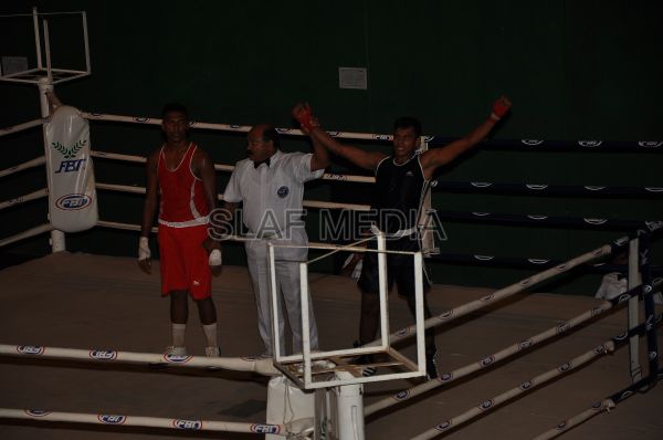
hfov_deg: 15.2
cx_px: 332
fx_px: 2482
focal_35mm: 135
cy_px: 220
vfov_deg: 10.1
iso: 200
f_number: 5.6
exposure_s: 1/90
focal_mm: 90
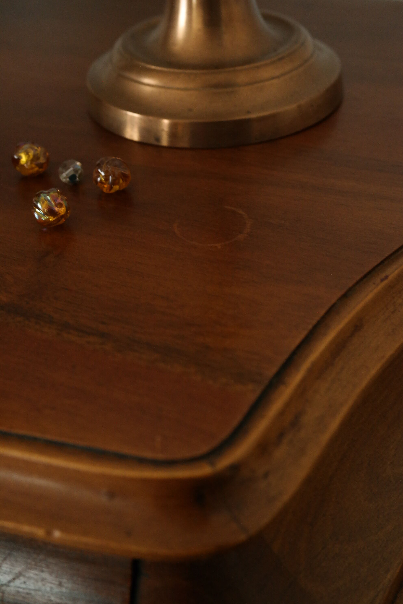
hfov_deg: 27.5
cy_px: 302
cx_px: 202
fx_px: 823
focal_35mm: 49
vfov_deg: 40.3
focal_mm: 32
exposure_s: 1/50
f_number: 5.6
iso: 1600
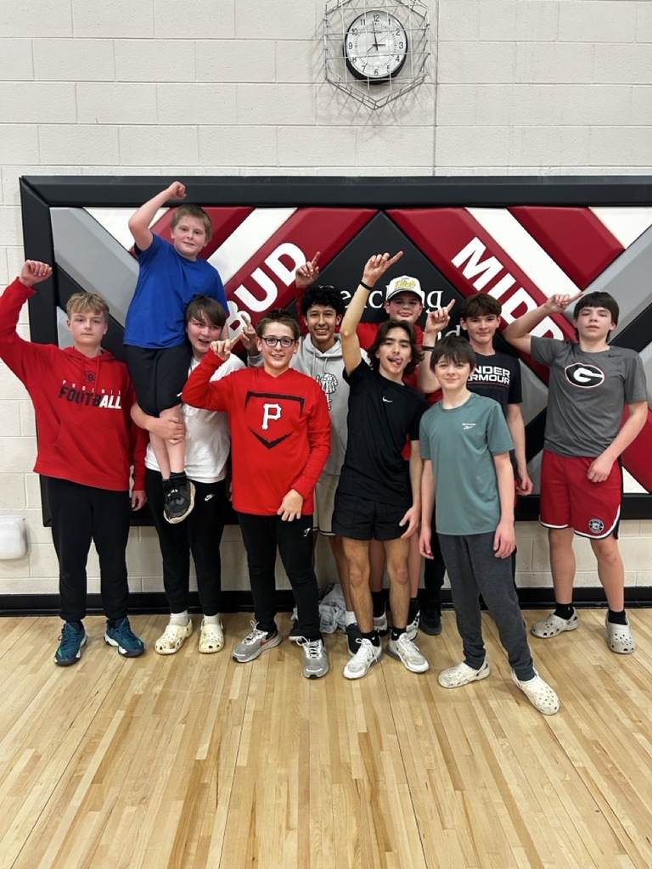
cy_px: 434
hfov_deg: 53.1
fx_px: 653
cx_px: 326
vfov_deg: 67.3
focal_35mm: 26
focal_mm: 5.7
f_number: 1.5
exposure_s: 1/60
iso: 160
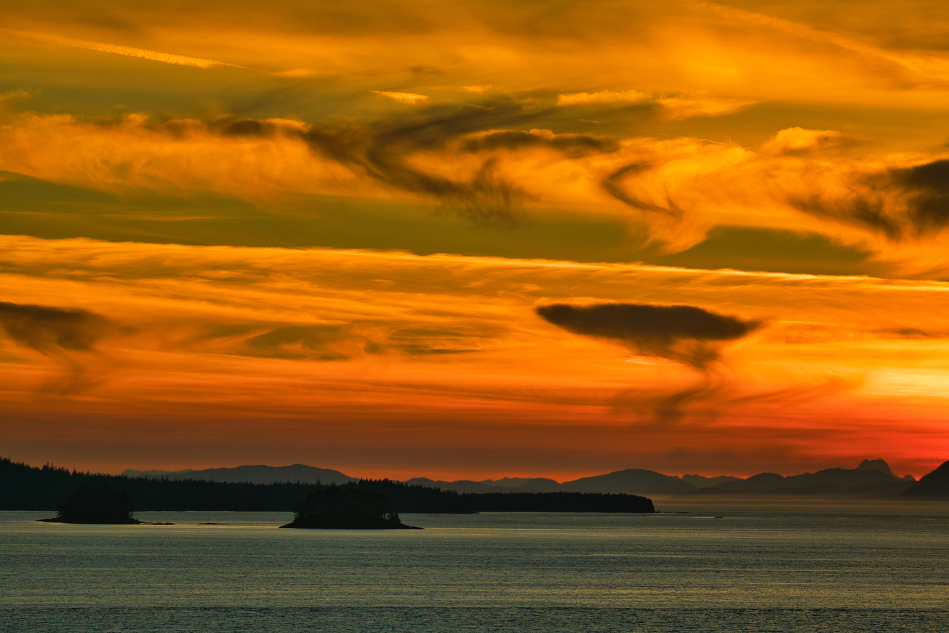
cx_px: 474
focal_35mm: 246
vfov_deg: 5.6
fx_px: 6484
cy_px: 316
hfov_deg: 8.4
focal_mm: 164
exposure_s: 1/320
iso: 250
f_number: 5.6
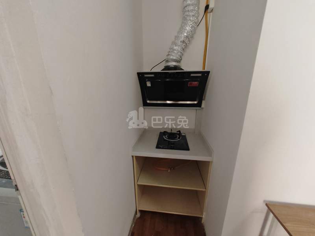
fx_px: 118
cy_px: 118
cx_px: 158
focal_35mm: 13
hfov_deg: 106.2
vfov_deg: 89.9
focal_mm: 1.82
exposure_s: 1/50
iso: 800
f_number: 2
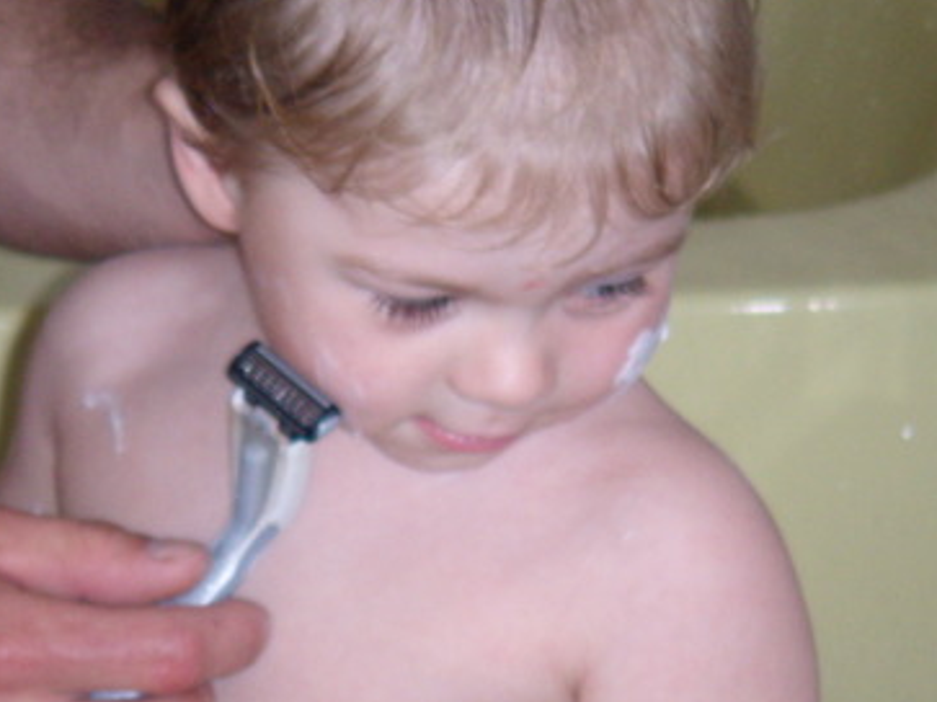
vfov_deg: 7.4
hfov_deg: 9.8
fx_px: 5439
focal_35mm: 201
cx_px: 462
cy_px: 395
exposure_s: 1/125
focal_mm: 19.2
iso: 173
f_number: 4.3
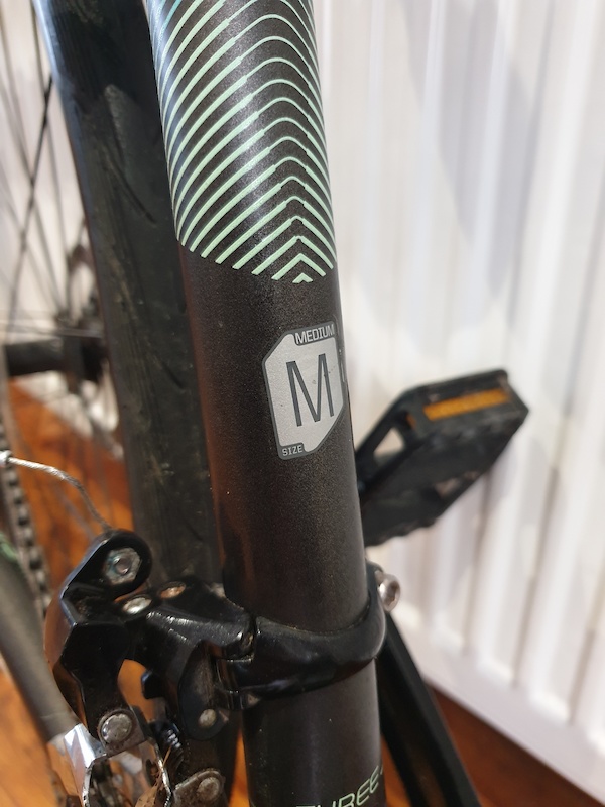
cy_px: 404
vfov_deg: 67.3
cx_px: 302
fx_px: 606
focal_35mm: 26
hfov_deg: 53.1
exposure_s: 1/33
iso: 320
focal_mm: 4.3
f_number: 1.5
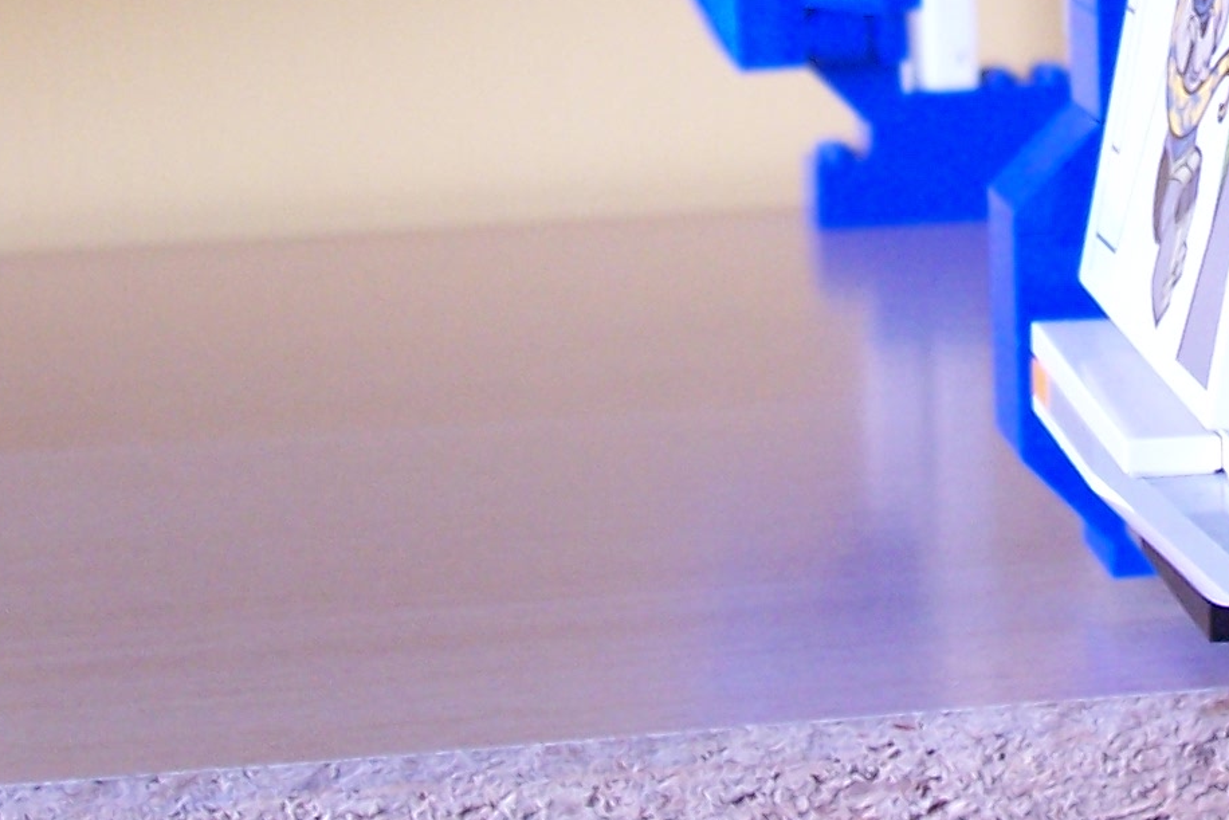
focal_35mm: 154
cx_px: 1228
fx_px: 5258
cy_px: -439
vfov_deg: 8.7
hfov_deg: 13.2
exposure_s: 1/8
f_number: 3.4
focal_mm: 8.6
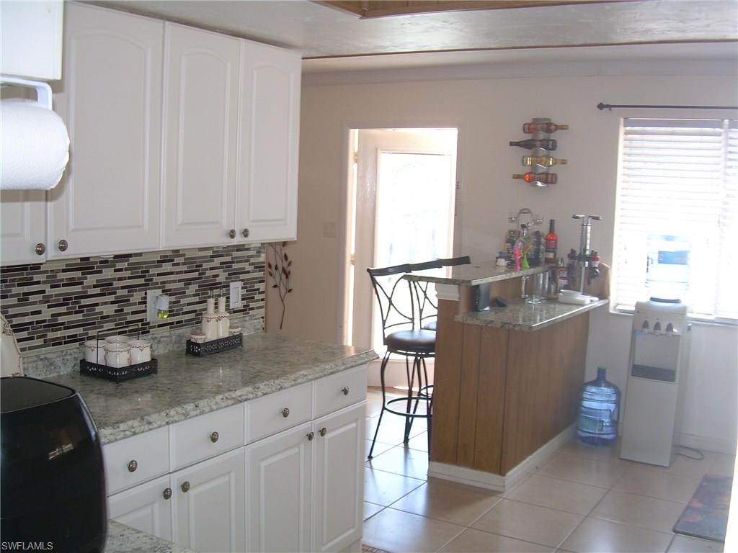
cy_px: 276
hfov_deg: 49.0
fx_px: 810
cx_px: 369
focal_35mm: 38
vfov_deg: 37.7
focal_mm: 6.3
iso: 50
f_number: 2.8
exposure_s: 1/30
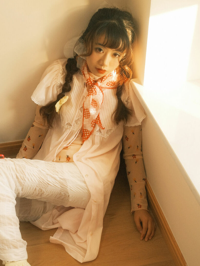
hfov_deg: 28.5
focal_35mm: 51
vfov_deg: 37.5
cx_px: 75
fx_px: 393
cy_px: 141
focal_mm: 24.9
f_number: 2.8
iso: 400
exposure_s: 1/125
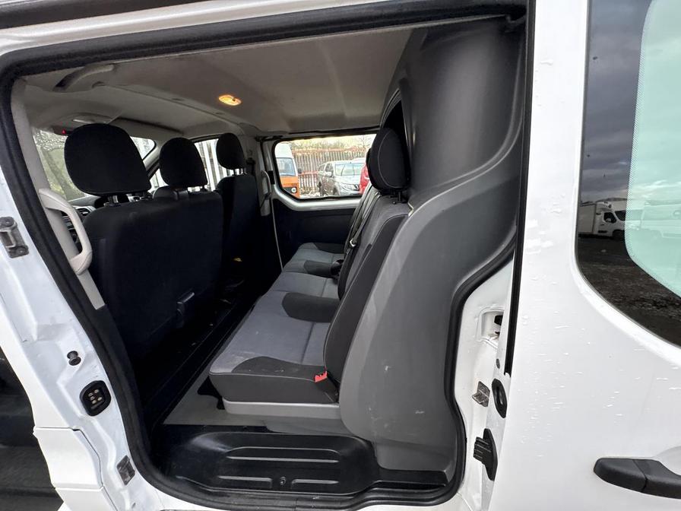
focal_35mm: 14
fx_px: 275
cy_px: 256
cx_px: 340
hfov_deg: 102.1
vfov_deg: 85.7
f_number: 2.2
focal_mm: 2.22
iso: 200
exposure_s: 1/99
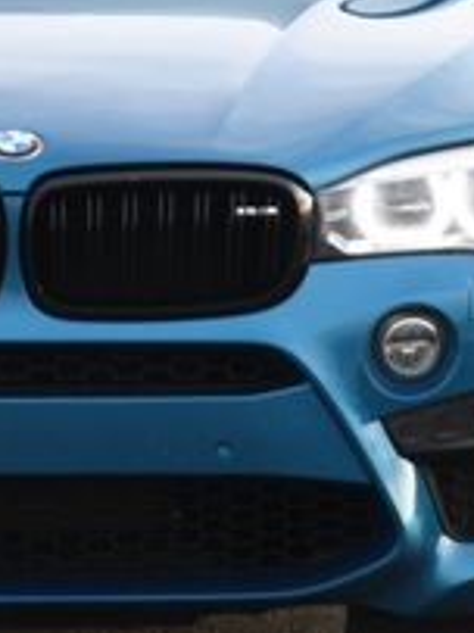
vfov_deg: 5.1
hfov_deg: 3.8
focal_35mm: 391
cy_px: 198
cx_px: 19
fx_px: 7146
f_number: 4.8
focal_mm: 86
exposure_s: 1/200
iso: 125
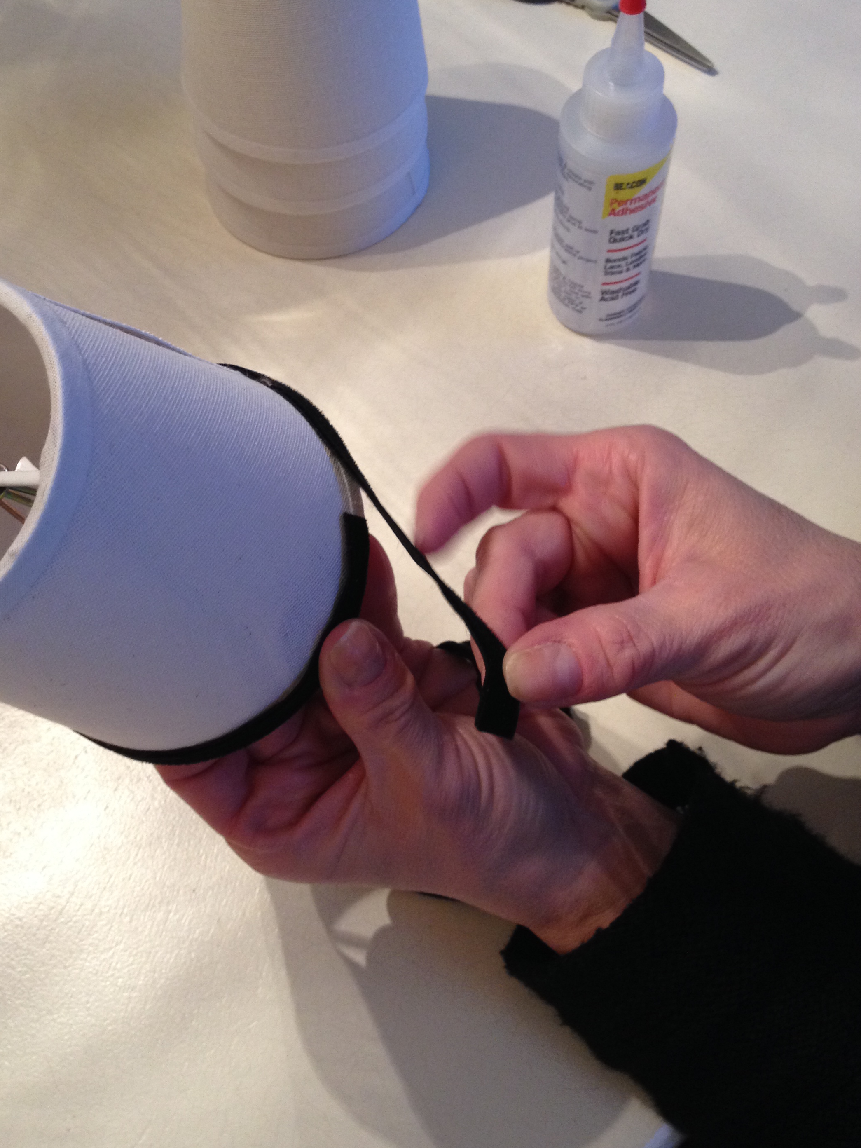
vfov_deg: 45.7
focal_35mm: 41
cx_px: 361
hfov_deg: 35.1
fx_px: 1360
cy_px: 529
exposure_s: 1/20
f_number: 2.4
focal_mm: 4.28
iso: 160
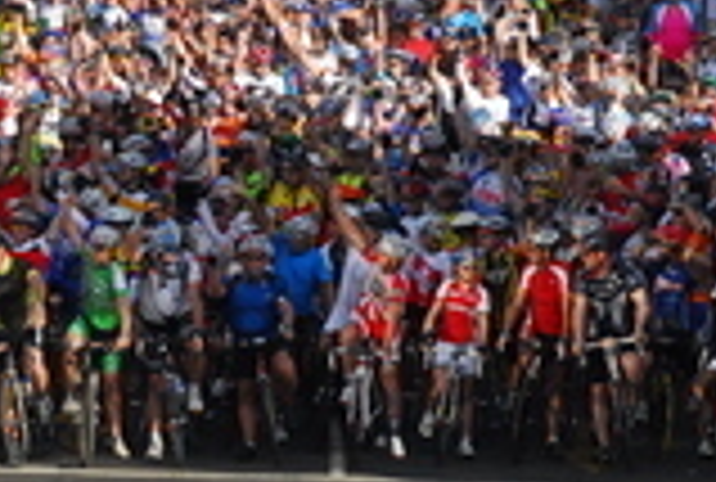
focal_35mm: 462
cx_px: -158
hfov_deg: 4.4
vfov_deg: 3.0
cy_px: 333
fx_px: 9215
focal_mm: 98
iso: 400
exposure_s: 1/400
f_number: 10
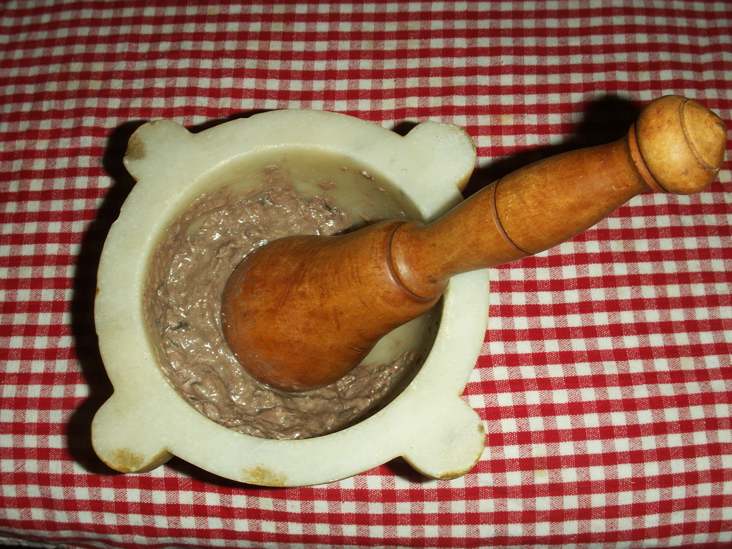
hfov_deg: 50.1
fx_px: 782
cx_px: 366
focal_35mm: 37
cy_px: 274
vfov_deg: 38.7
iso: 50
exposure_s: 1/40
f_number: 7.1
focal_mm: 7.7
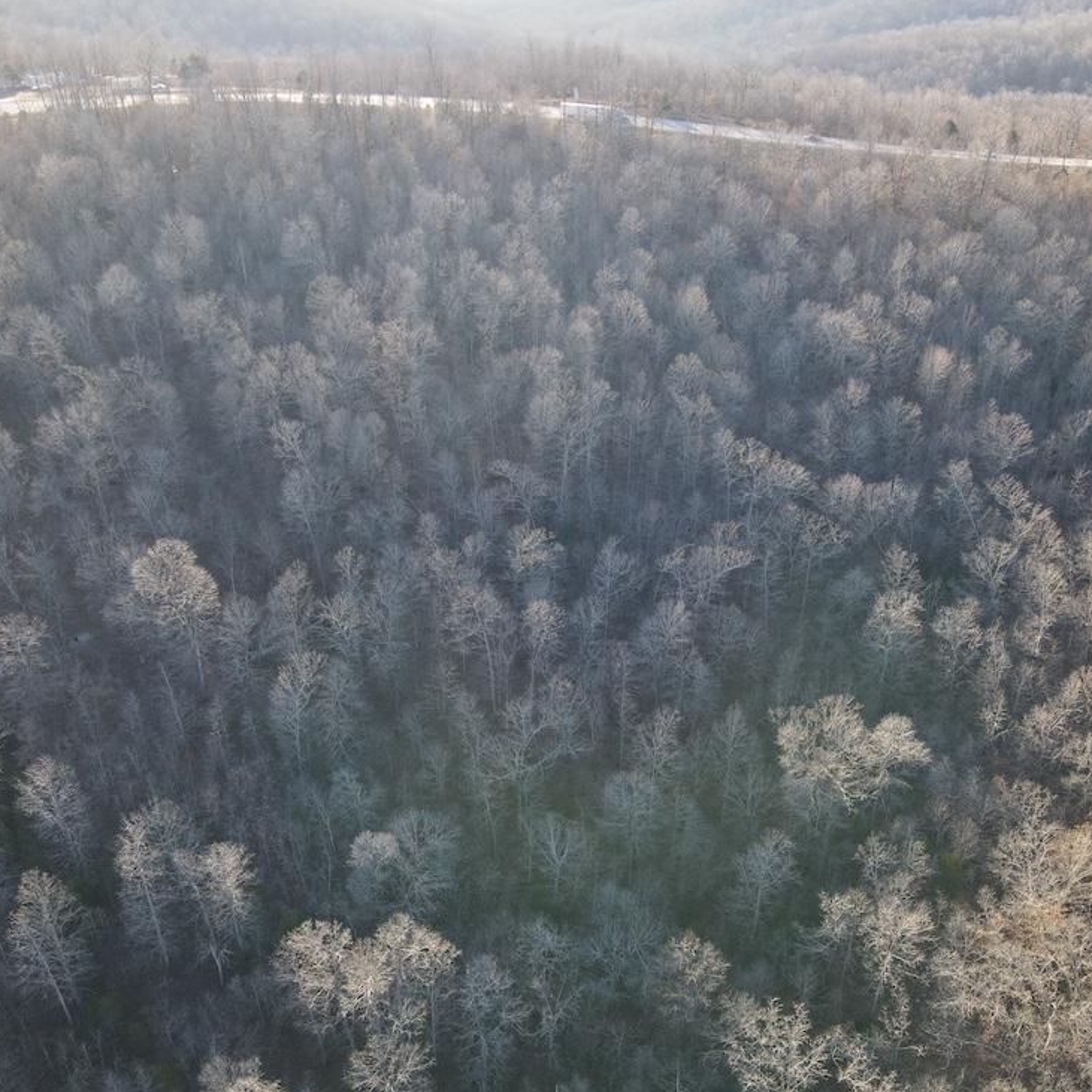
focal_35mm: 29
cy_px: 554
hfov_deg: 55.6
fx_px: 1035
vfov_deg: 55.6
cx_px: 586
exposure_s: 1/15
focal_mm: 4.5
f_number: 2.8
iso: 320
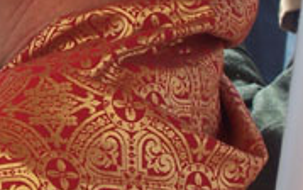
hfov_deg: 9.2
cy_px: -59
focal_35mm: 226
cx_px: -36
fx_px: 1867
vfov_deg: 5.8
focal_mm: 10.8
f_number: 4
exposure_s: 1/350
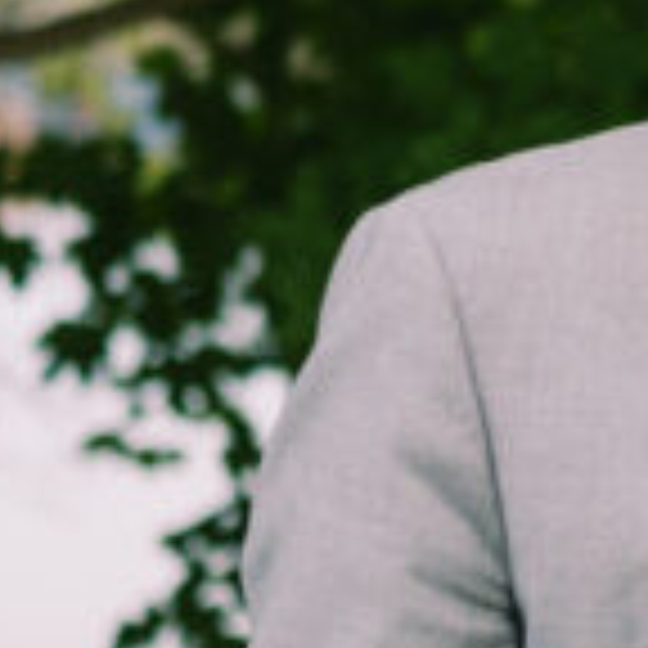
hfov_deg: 9.3
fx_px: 3770
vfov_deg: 9.8
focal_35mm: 178
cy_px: 526
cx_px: 1188
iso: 100
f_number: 1.8
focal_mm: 35
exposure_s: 1/400
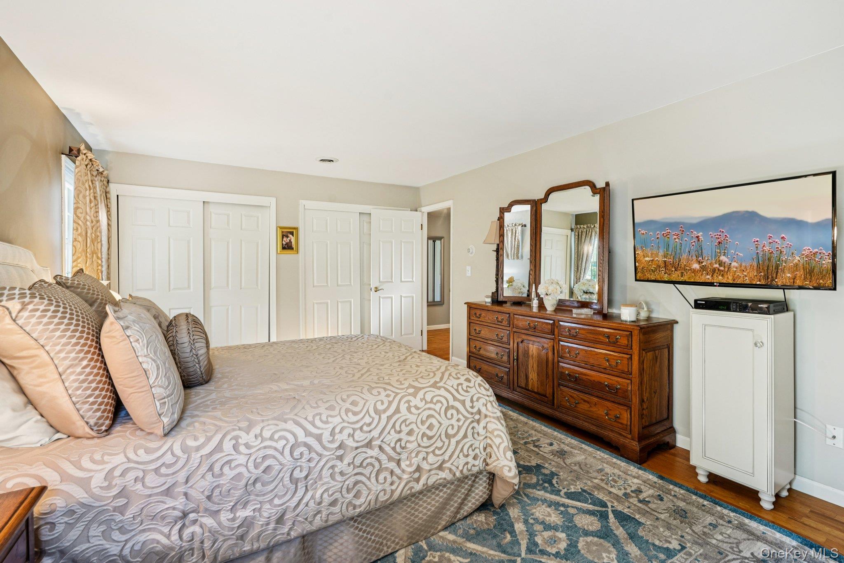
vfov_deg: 73.7
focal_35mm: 16
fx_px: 375
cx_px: 422
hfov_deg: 96.7
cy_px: 282
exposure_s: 1/8
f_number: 8
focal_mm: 16
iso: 400
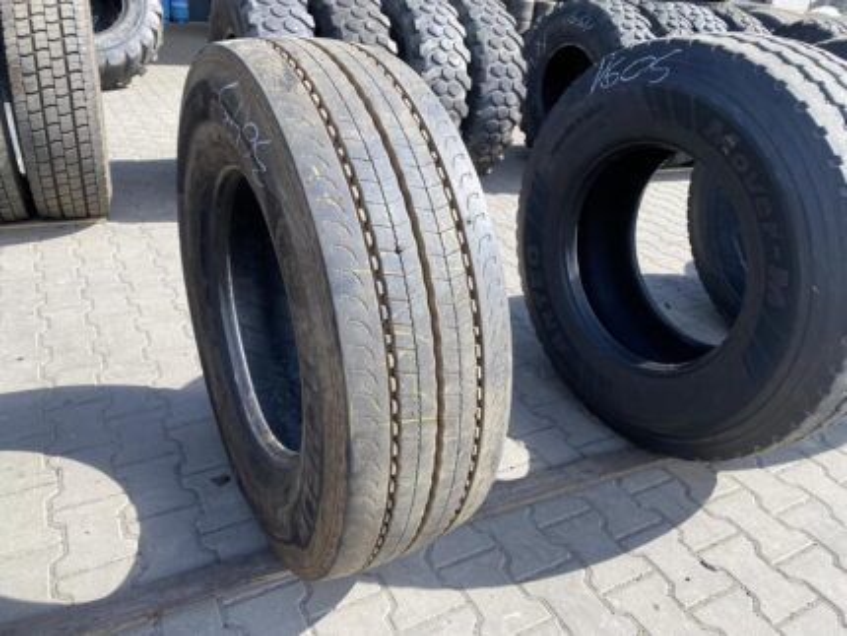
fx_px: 637
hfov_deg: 67.3
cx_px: 424
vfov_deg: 53.1
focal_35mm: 26
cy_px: 318
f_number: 1.8
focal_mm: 4.25
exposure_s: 1/757
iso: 32
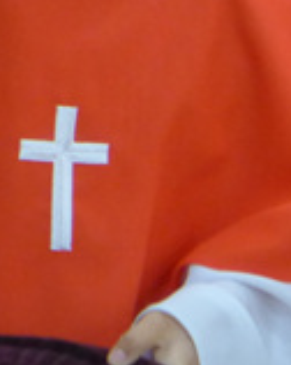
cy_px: 7
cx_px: 360
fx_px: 4800
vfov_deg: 4.3
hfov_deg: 3.5
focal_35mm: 445
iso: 400
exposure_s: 1/100
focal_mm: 17.7
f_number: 2.3
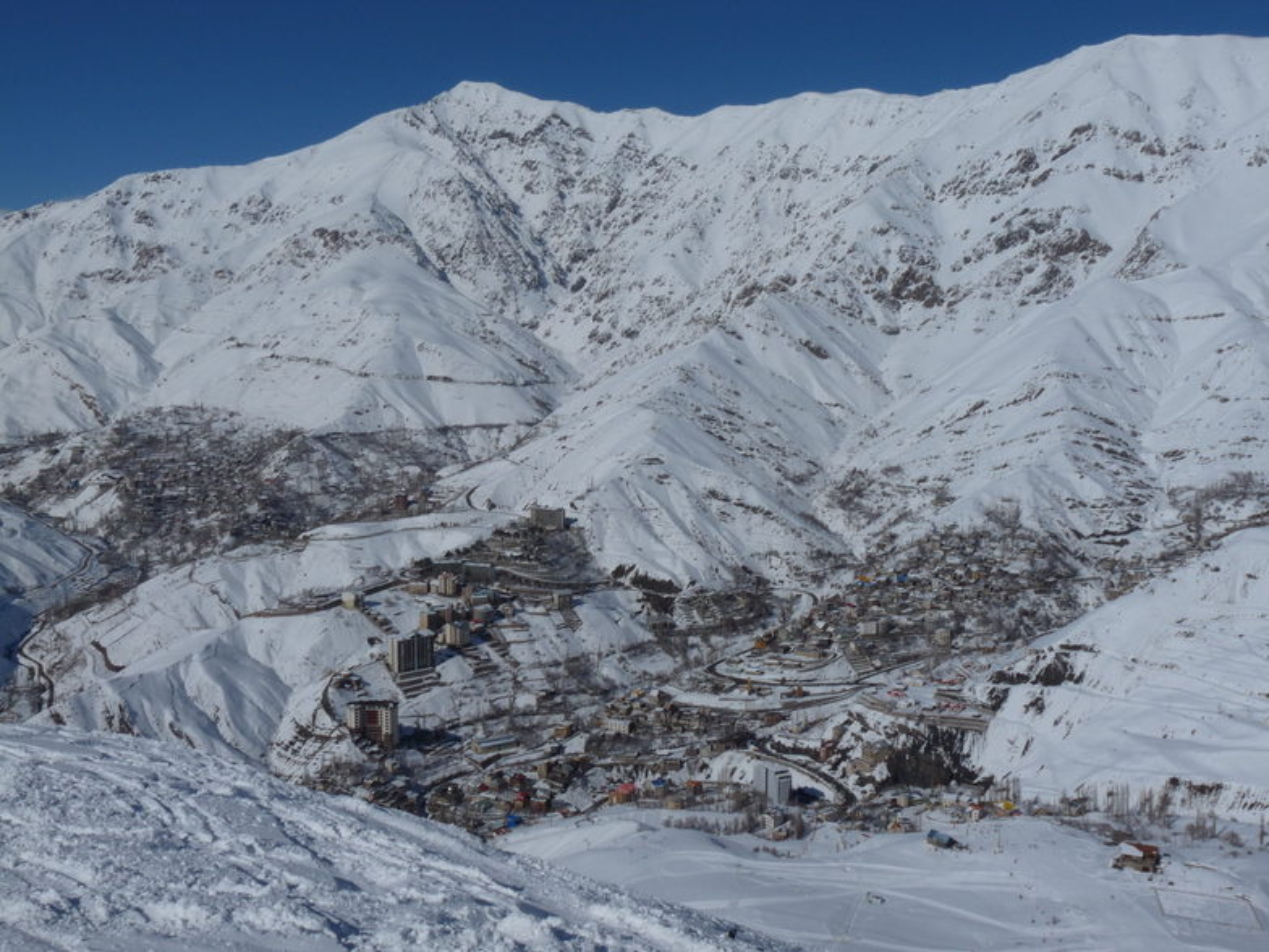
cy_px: 476
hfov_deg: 50.1
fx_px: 1356
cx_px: 634
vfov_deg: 38.7
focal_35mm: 37
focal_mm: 6.6
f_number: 8
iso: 100
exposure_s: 1/1600
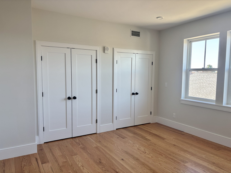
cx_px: 116
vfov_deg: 53.1
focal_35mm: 26
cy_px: 86
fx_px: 174
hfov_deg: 67.3
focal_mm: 5.96
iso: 64
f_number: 1.6
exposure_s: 1/121
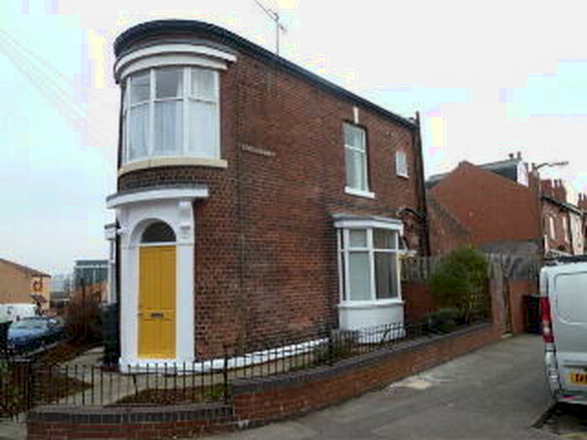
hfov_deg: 69.4
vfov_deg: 54.9
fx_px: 424
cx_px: 294
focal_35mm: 25
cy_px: 220
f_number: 4
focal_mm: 4.1
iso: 80
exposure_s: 1/125
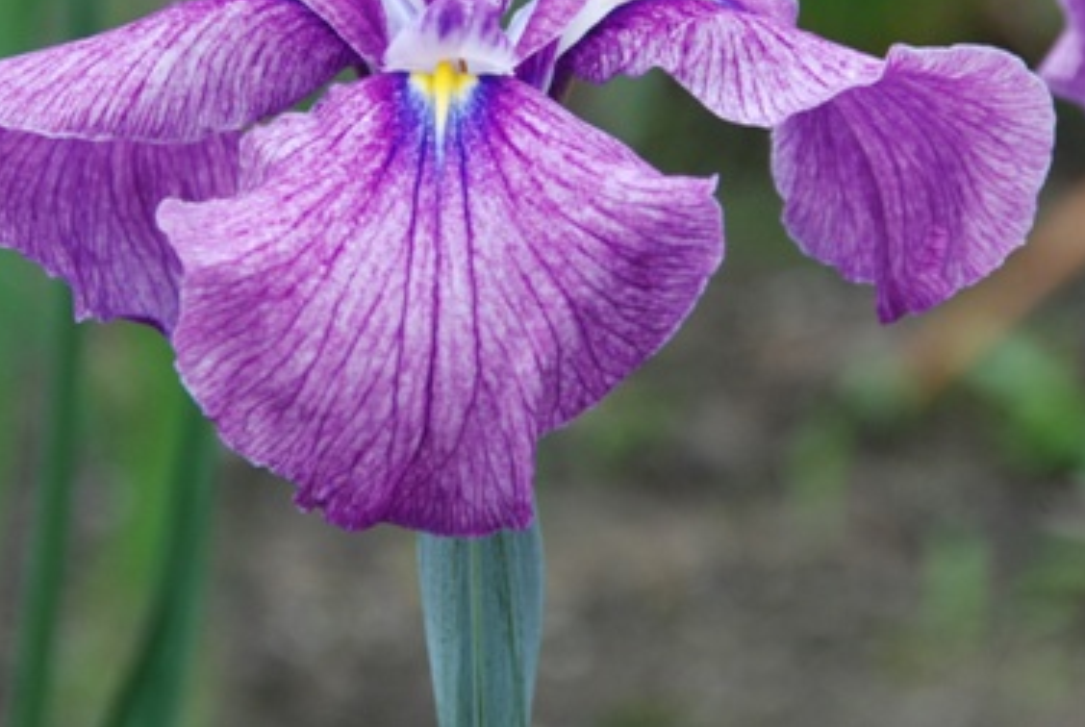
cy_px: 115
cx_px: 410
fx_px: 15395
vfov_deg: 2.7
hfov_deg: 4.0
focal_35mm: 510
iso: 400
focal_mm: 200
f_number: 11
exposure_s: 1/40
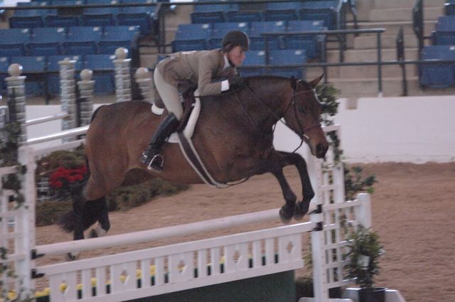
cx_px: 228
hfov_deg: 7.6
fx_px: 3408
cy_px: 151
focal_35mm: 270
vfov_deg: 5.1
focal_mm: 180
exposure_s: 1/320
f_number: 2.8
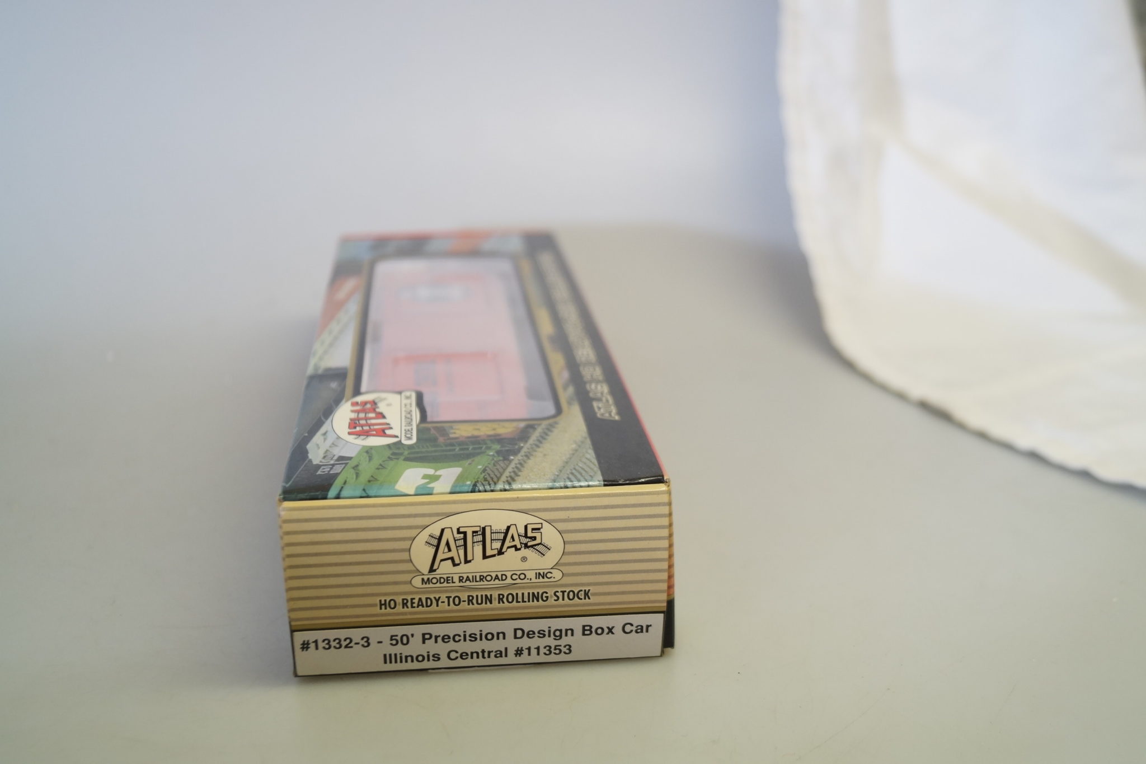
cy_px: 382
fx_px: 1337
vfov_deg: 31.9
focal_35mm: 42
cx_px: 573
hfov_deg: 46.4
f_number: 4.5
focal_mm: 28
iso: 400
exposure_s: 1/160
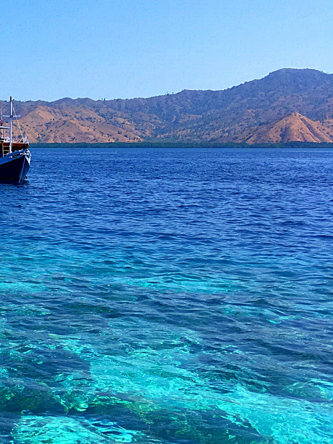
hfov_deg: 17.9
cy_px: 178
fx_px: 911
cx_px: -208
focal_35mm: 71
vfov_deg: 27.3
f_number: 2.2
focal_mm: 4.15
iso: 25
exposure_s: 1/1637
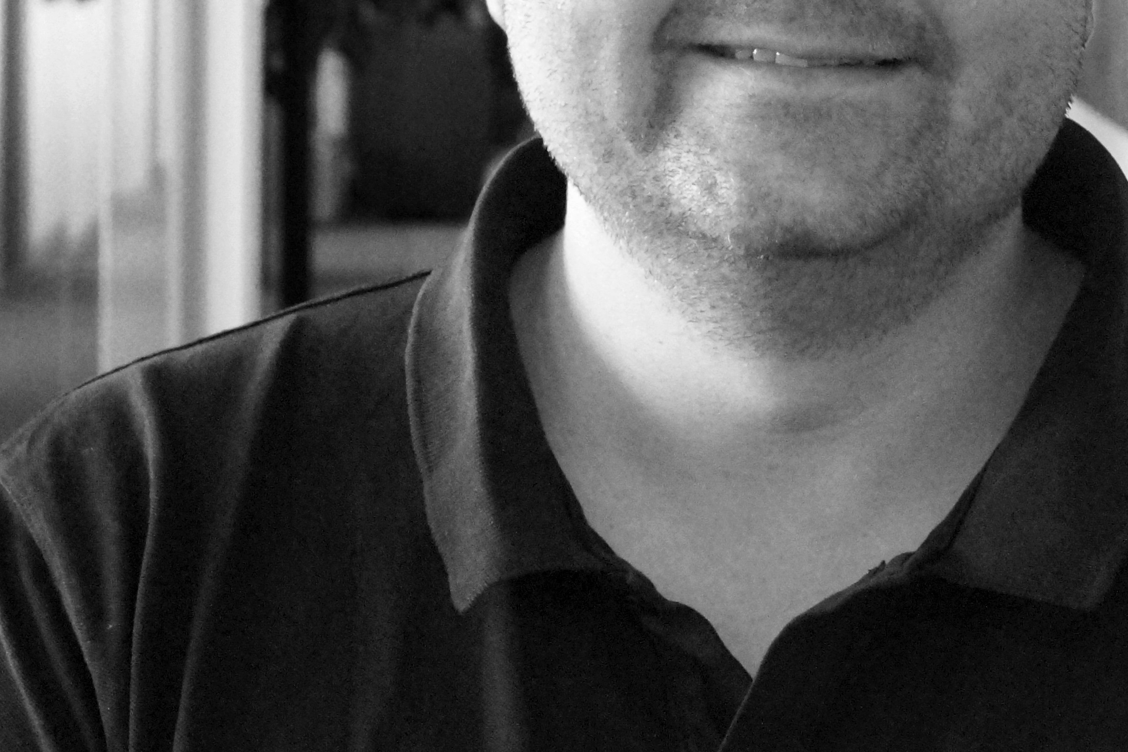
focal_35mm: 137
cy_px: 55
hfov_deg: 14.9
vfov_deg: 10.0
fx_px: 4293
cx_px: 783
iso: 3200
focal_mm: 45
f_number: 10
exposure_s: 1/60
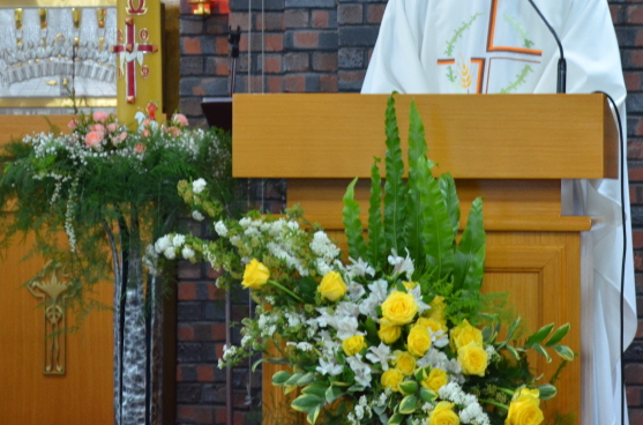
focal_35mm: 138
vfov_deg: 9.8
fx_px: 2458
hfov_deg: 14.9
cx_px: 420
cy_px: 49
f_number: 5.6
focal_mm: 50
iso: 800
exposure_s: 1/30
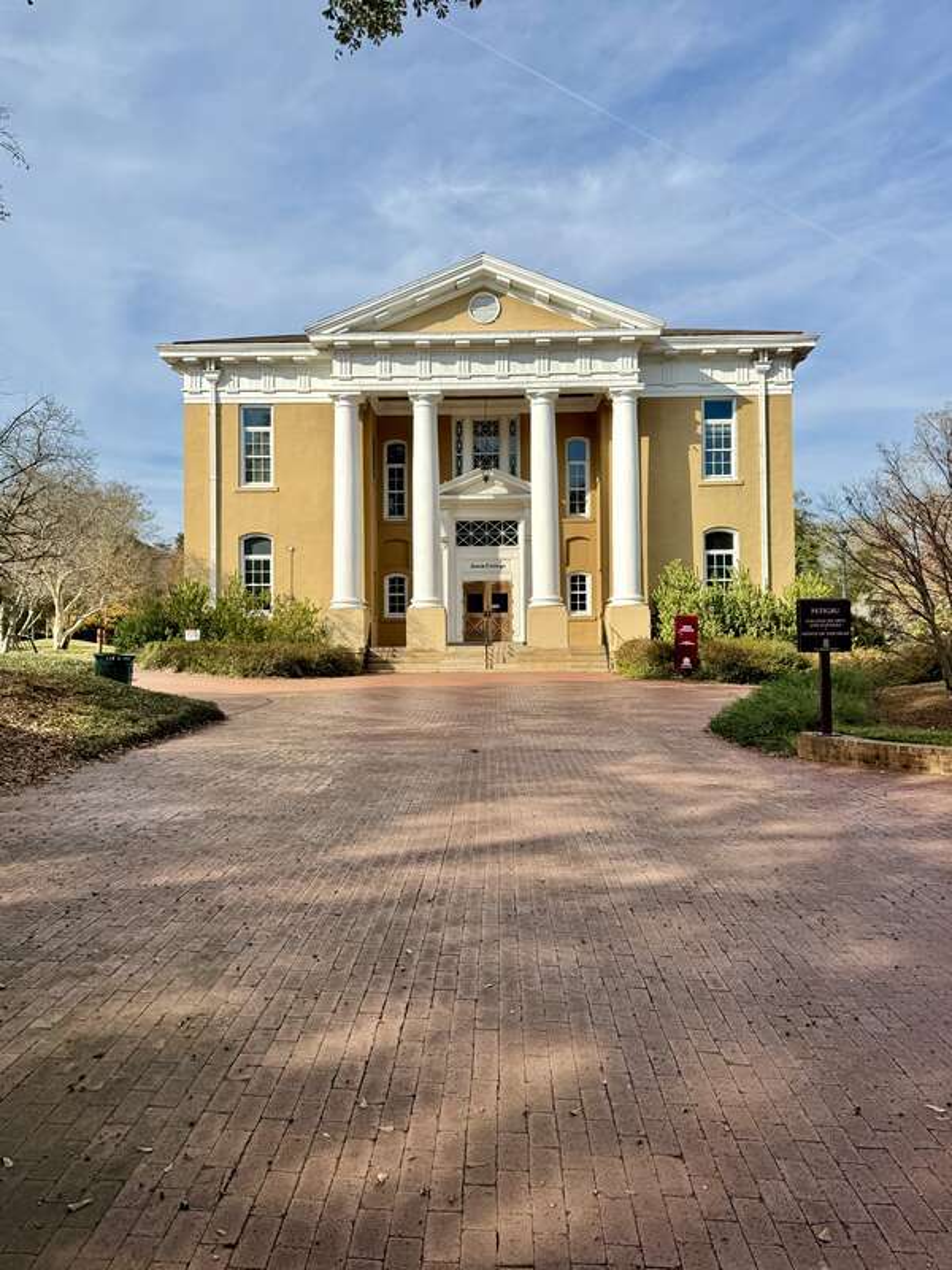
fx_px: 880
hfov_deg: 56.8
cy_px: 635
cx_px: 476
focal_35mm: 24
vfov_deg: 71.6
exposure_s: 1/4950
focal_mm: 6.86
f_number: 1.78
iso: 80
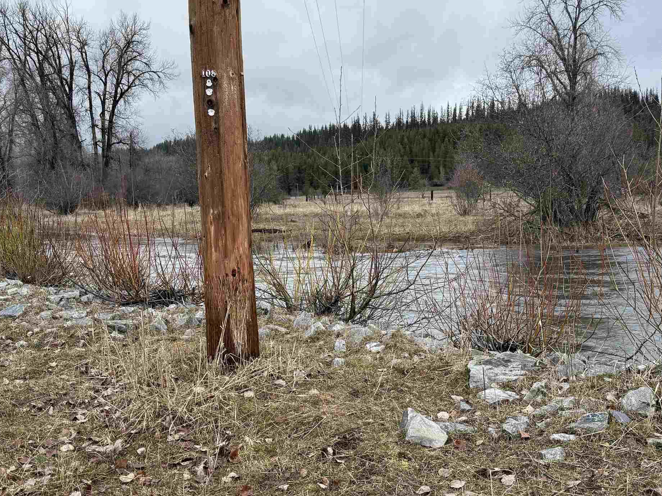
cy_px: 284
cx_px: 374
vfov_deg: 35.9
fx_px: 765
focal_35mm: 40
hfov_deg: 46.7
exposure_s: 1/2232
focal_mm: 6.76
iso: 80
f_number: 1.78
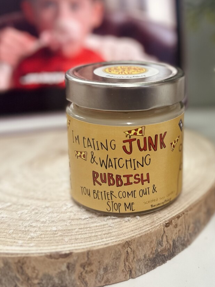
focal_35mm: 38
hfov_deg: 37.1
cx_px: 153
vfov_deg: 46.8
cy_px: 65
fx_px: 315
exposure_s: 1/50
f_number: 1.78
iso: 160
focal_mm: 6.86
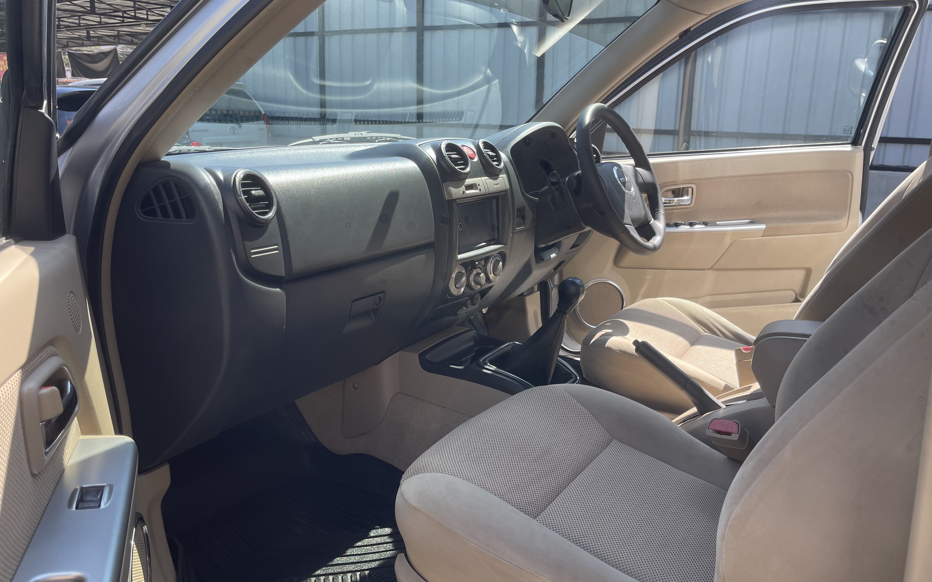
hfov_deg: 68.4
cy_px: 264
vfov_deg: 46.0
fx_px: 686
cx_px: 473
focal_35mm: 27
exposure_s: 1/765
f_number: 1.6
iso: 32
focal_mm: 5.1
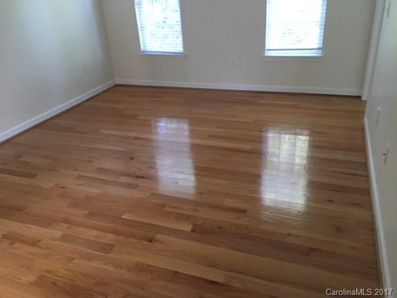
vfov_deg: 48.2
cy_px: 149
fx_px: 333
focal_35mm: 29
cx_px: 198
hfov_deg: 61.7
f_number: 2.2
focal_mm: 4.15
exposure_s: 1/30
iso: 160
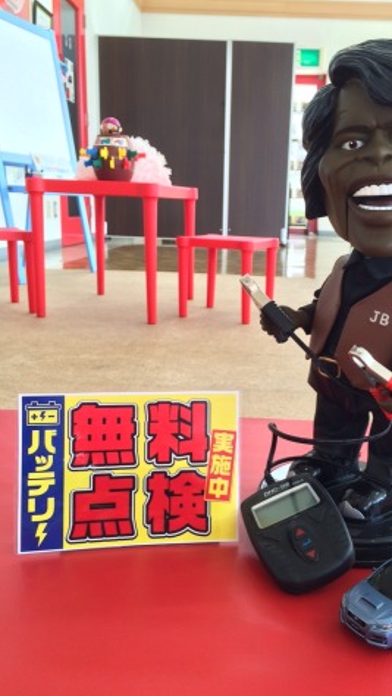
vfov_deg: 61.0
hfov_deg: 36.4
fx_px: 591
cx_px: 251
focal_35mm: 32
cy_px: 351
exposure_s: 1/100
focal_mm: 4.15
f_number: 2.2
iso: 50
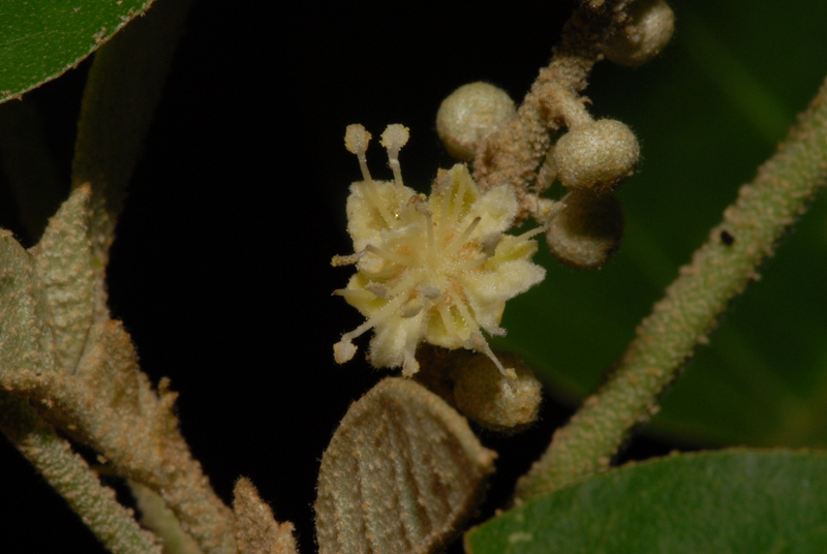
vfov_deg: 8.7
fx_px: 3623
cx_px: 414
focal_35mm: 158
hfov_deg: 13.0
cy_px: 277
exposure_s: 1/60
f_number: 40
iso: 200
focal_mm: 105
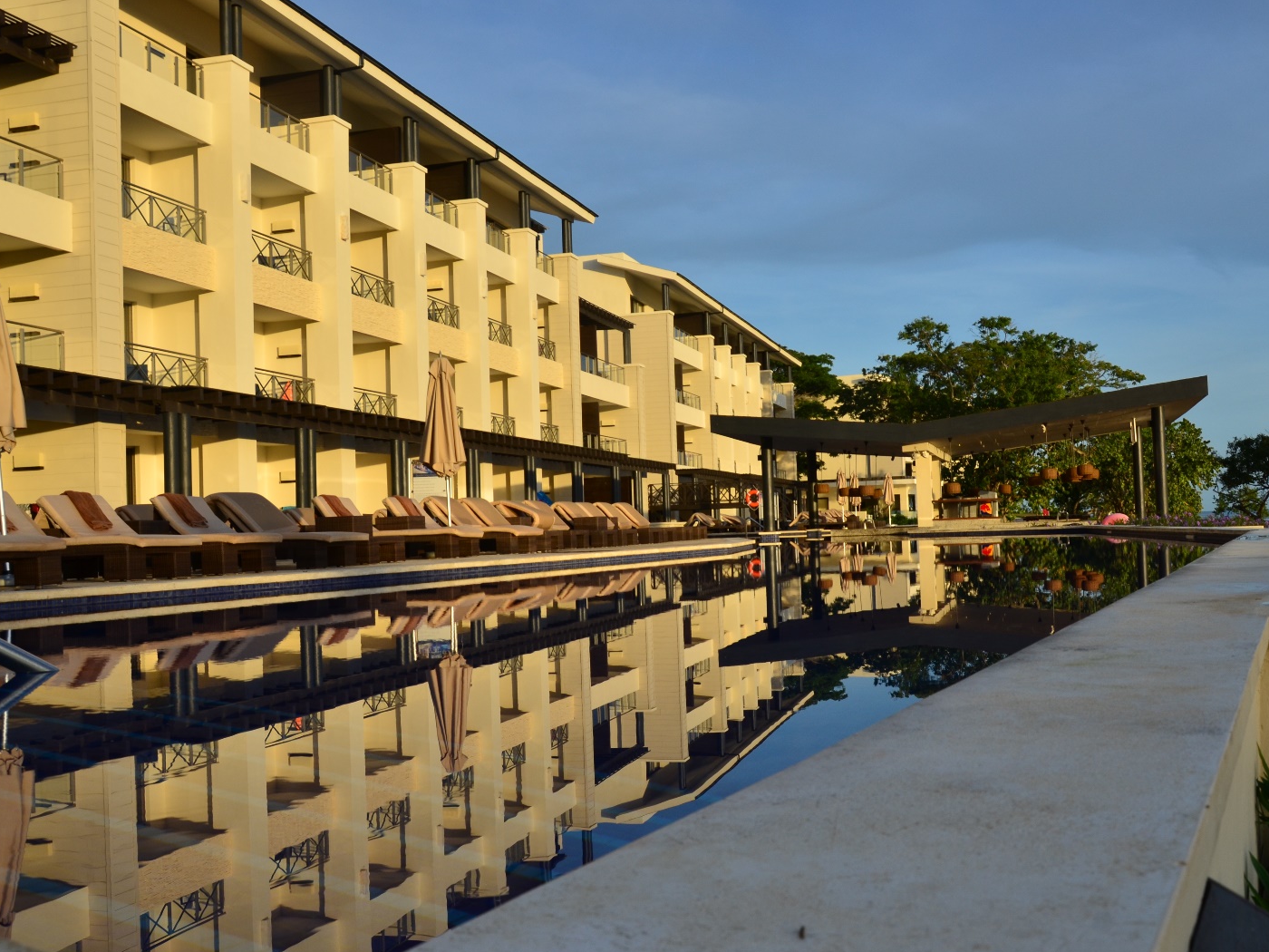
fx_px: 1267
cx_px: 697
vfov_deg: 41.2
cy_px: 479
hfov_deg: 53.1
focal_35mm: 35
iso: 200
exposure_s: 1/320
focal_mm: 21
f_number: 9
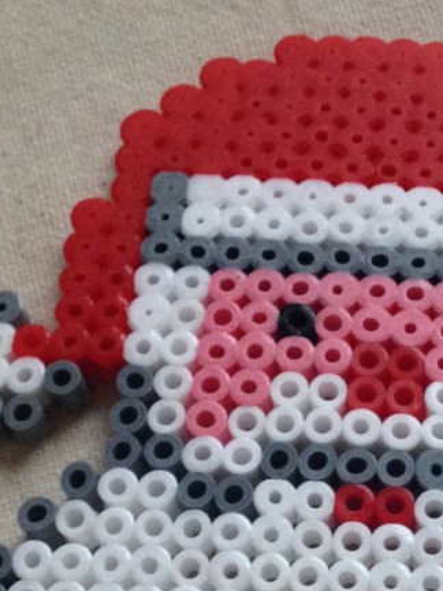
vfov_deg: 17.9
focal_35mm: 108
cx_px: 366
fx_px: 1843
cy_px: 541
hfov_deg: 13.6
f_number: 2.4
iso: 160
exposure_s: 1/20
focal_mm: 4.28
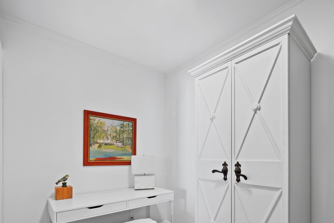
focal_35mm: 18
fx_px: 167
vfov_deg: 65.0
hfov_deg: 90.0
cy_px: 155
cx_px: 174
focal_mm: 7
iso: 400
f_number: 11
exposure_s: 1.6
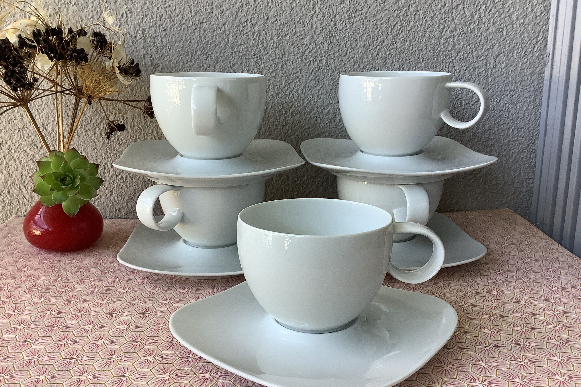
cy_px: 221
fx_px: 533
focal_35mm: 33
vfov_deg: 39.9
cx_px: 285
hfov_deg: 57.2
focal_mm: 3.3
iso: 50
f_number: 2.4
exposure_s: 1/100
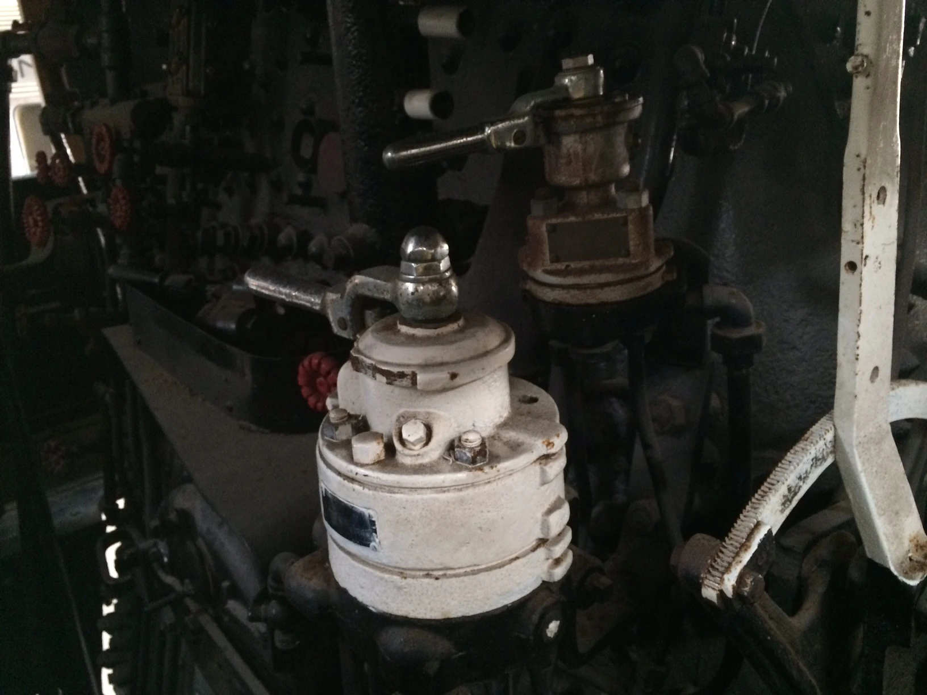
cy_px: 348
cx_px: 464
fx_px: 777
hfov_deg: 61.7
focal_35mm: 29
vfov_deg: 48.2
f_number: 2.2
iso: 320
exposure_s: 1/17
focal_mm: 4.15
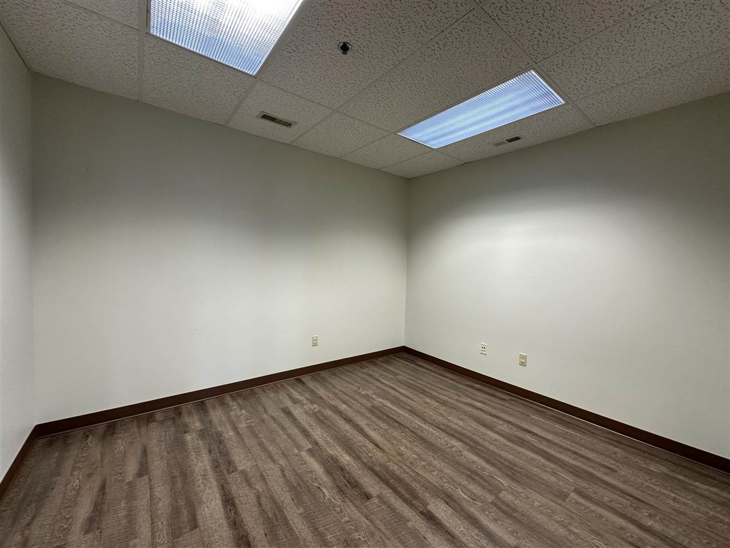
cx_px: 365
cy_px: 274
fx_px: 295
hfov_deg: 102.1
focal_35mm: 14
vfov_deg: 85.7
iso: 200
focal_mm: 2.22
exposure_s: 1/120
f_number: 2.2
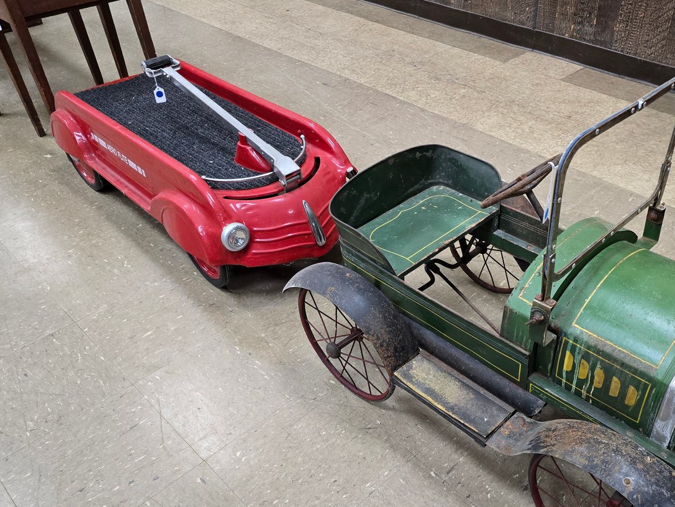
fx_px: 624
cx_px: 411
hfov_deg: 56.3
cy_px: 310
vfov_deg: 43.9
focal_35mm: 32
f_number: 1.7
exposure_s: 1/63
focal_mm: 6.3
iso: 320
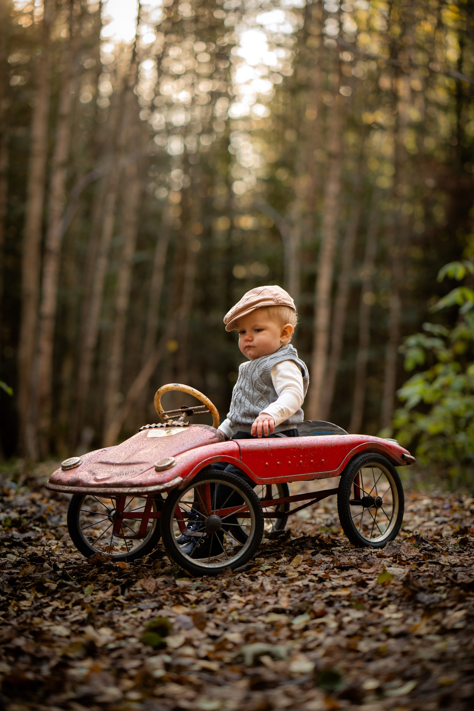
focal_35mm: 85
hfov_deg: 16.1
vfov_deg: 23.9
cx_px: 237
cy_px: 356
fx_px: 1679
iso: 500
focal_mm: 85
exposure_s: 1/320
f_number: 2.2
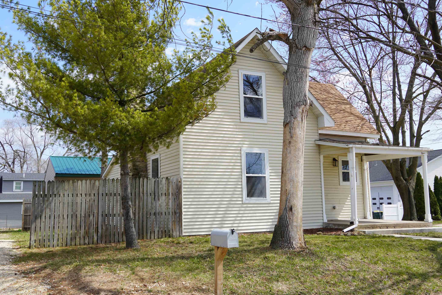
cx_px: 218
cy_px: 141
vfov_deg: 35.0
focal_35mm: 38
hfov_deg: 50.7
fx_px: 467
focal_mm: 24
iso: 100
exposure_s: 1/125
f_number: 9
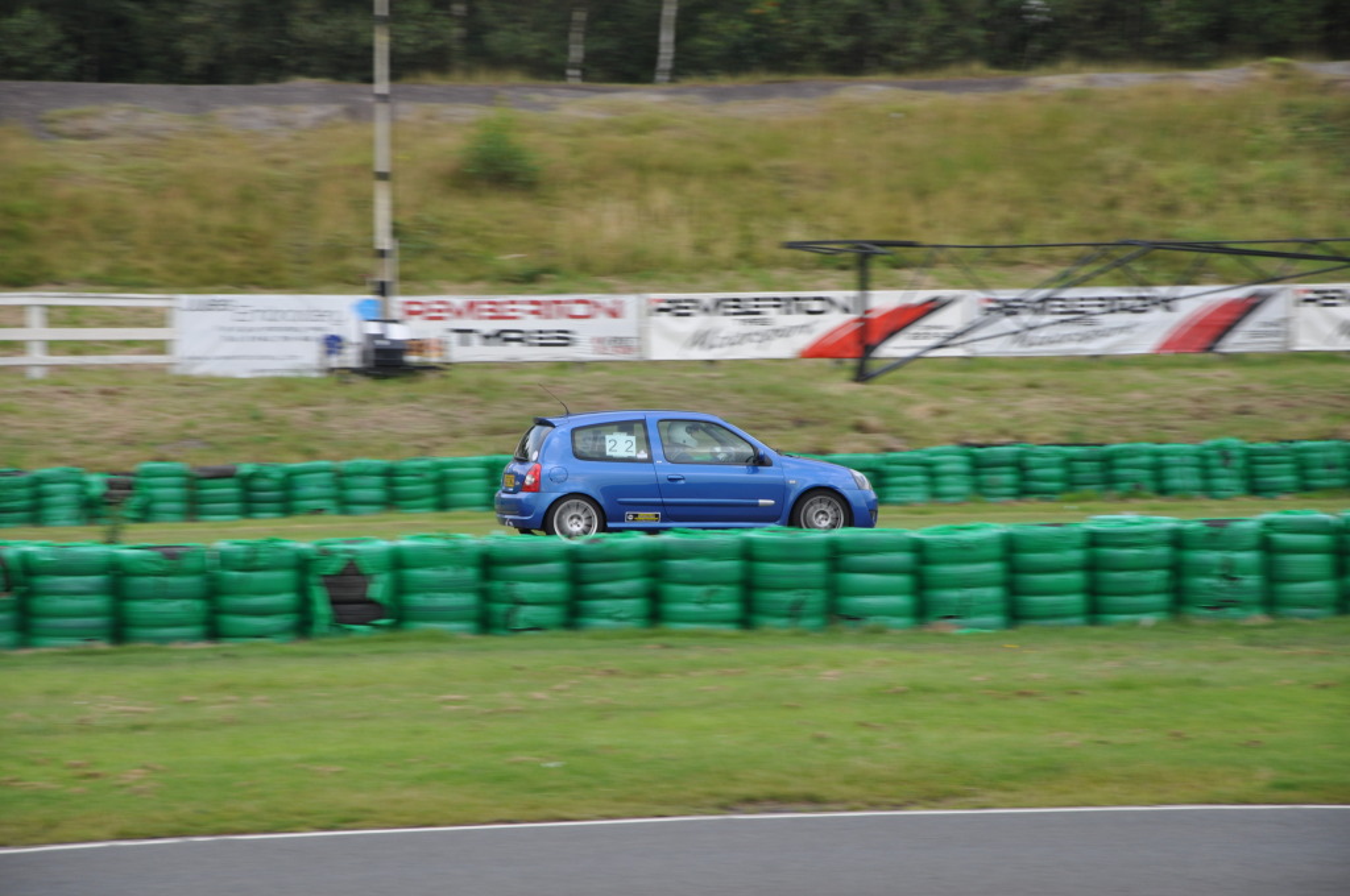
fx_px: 5899
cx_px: 675
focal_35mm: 158
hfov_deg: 13.1
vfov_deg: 8.7
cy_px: 448
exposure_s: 1/250
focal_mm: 105
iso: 200
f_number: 8
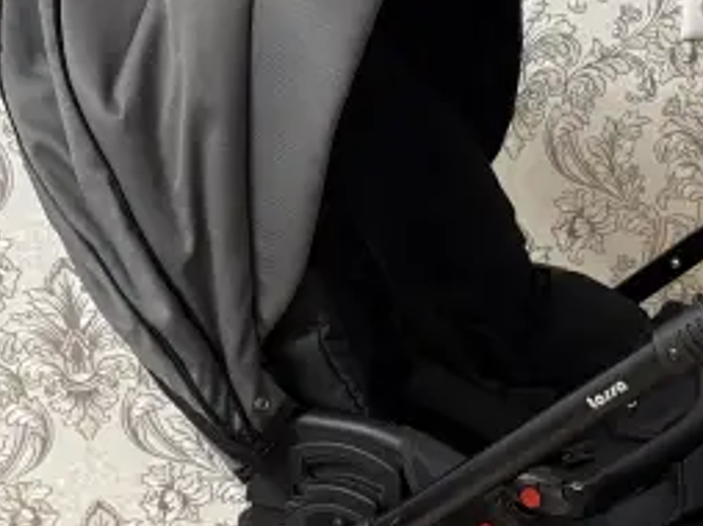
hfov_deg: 26.8
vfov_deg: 20.6
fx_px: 1441
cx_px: 588
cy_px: 327
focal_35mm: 71
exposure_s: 1/50
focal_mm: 6.76
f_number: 1.78
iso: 640
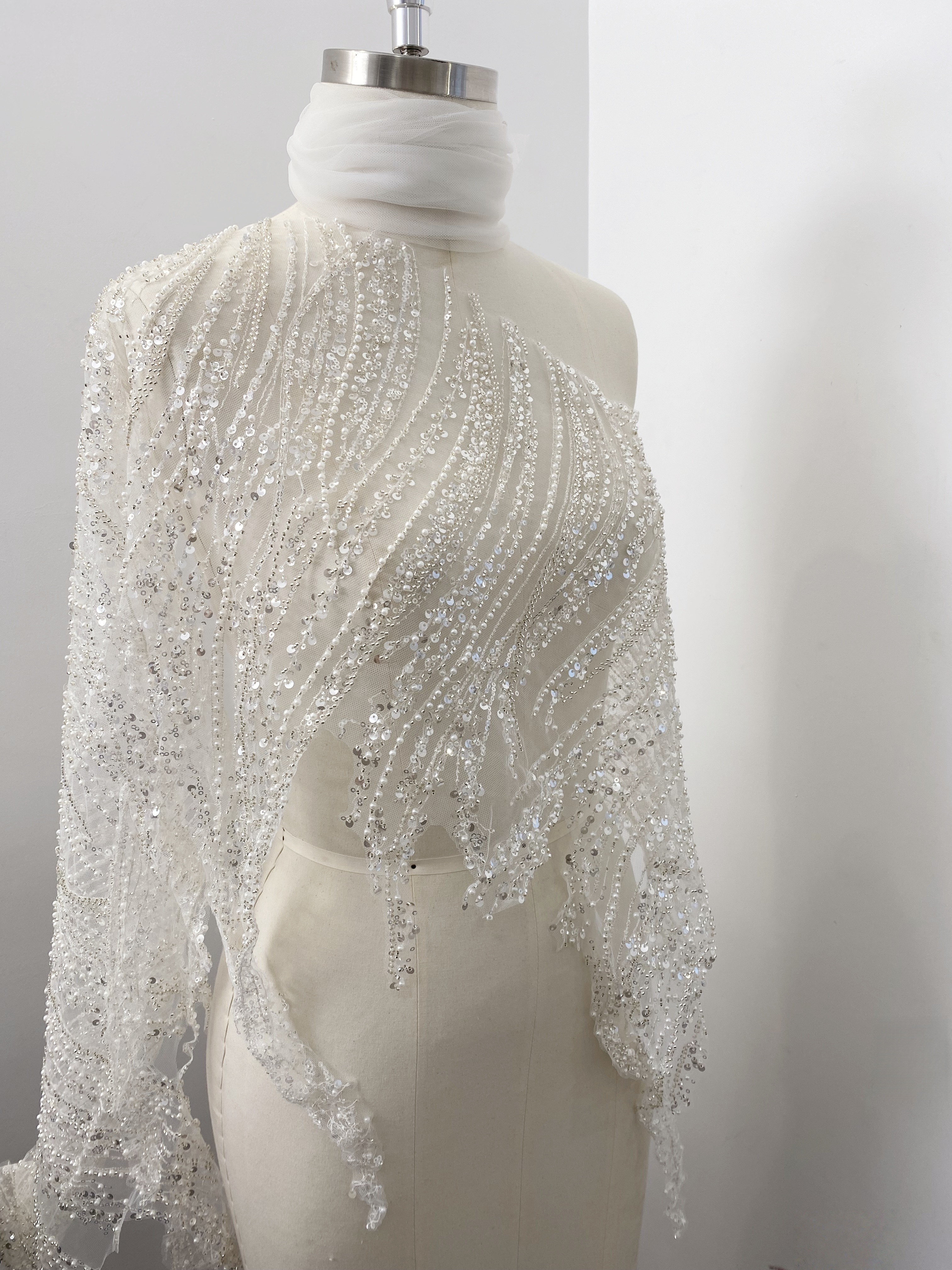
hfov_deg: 53.1
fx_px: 953
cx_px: 476
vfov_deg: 67.3
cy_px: 635
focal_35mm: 26
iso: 32
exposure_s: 1/100
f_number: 1.8
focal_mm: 4.25
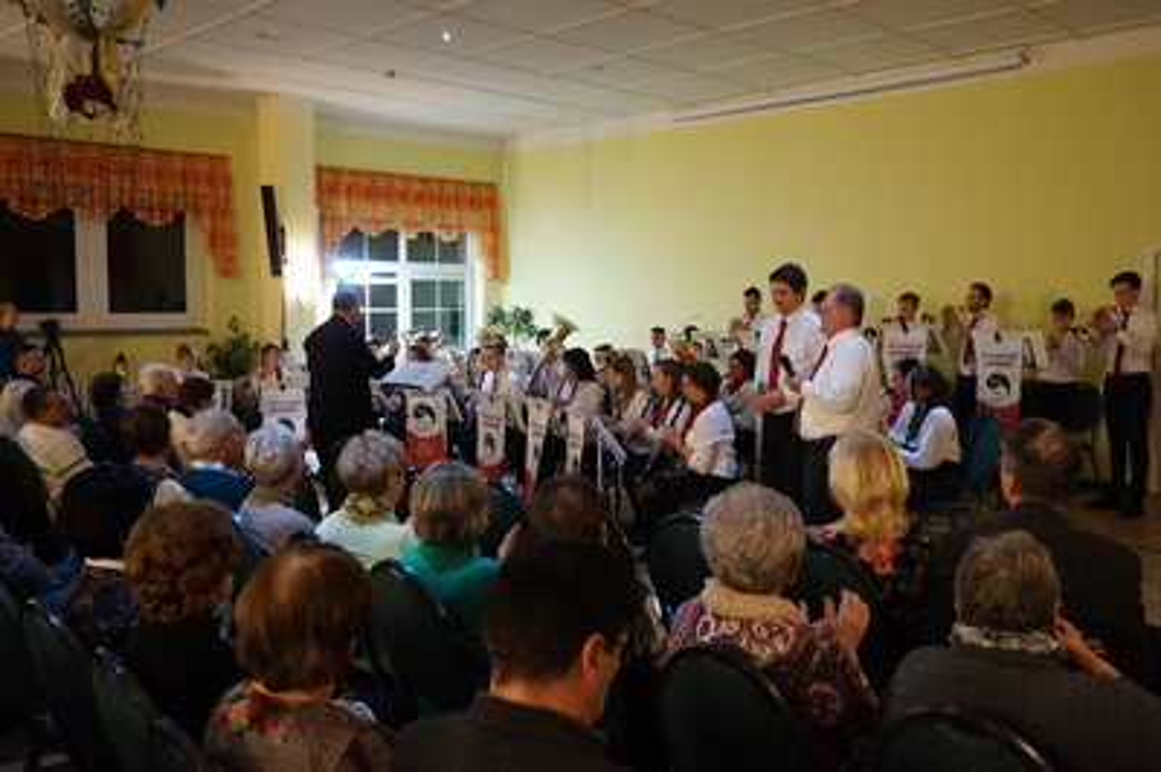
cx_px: 580
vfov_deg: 39.9
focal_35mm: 33
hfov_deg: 57.3
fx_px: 1063
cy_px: 386
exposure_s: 1/100
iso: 3200
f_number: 4
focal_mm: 22
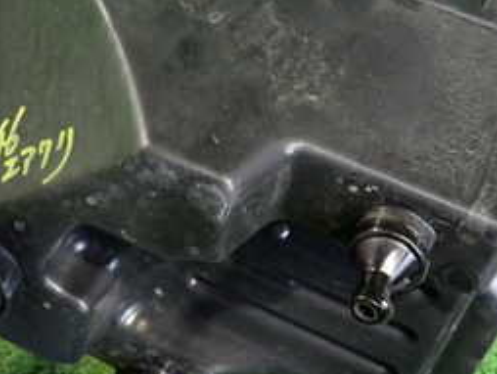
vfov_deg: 24.8
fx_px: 848
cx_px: 207
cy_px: 139
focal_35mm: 59
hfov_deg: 32.6
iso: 640
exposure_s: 1/30
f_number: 2
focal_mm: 4.5
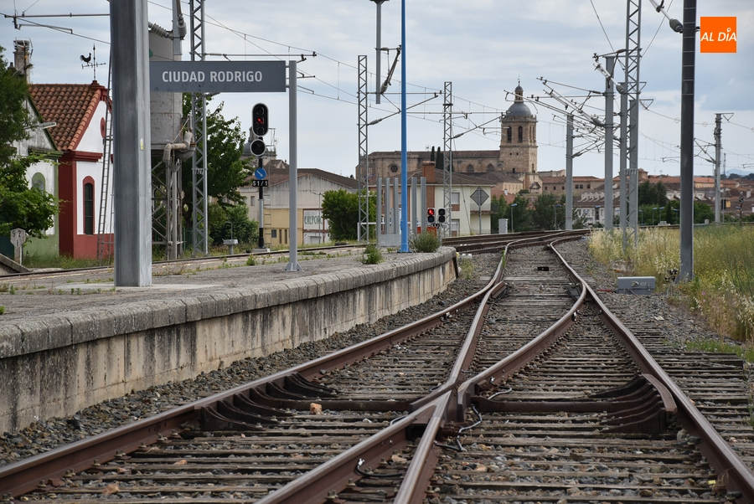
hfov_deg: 16.1
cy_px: 252
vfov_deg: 10.8
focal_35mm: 128
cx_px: 377
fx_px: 2673
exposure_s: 1/640
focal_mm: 85
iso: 200
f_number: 6.3
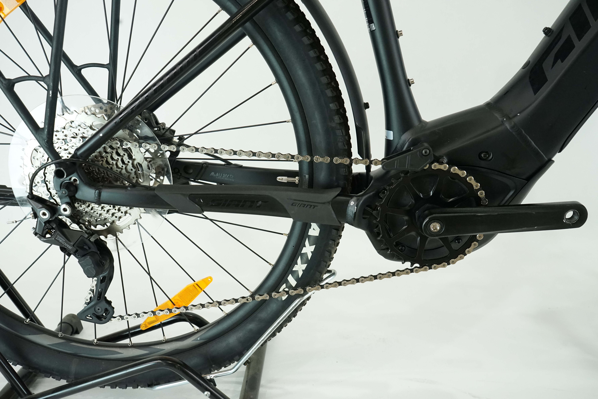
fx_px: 498
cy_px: 200
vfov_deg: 43.6
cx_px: 299
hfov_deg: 61.9
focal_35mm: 30
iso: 3200
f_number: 8
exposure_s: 1/200
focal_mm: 30
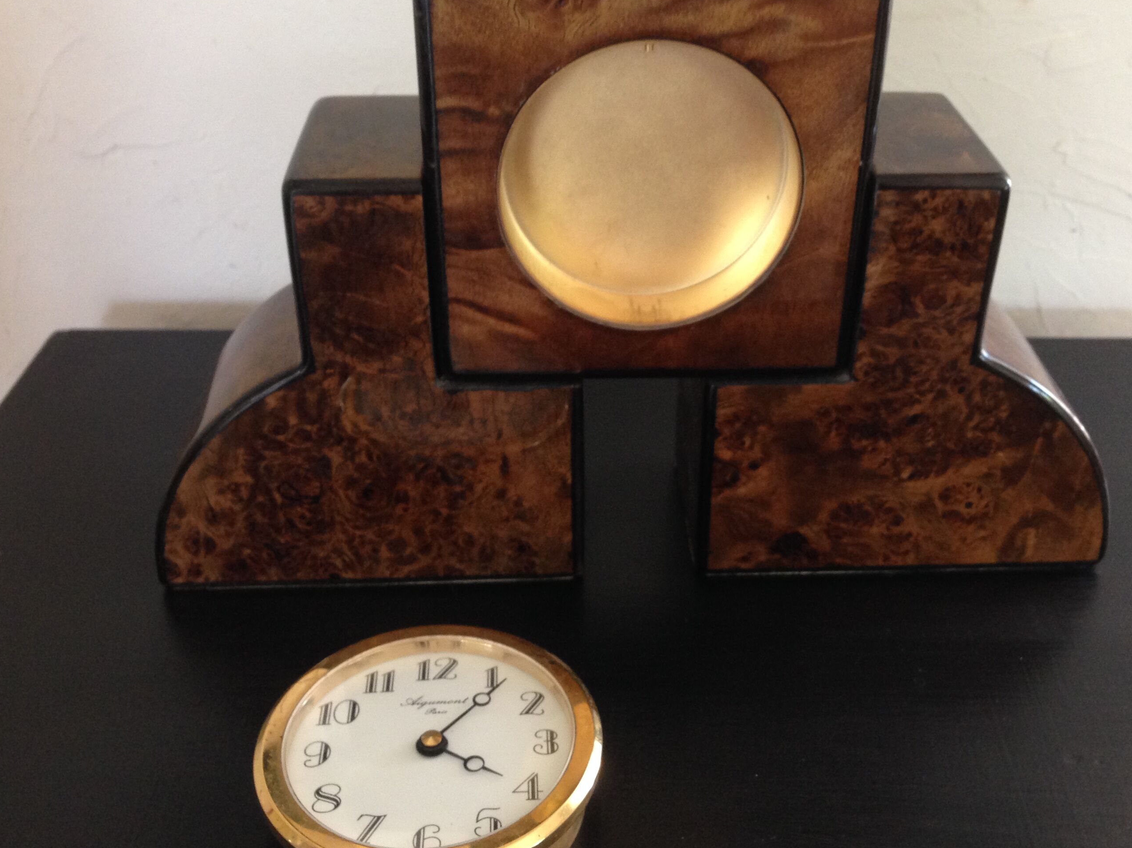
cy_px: 414
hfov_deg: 44.8
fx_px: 1373
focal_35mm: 42
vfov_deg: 34.3
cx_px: 609
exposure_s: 1/20
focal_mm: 4.12
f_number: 2.4
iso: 160
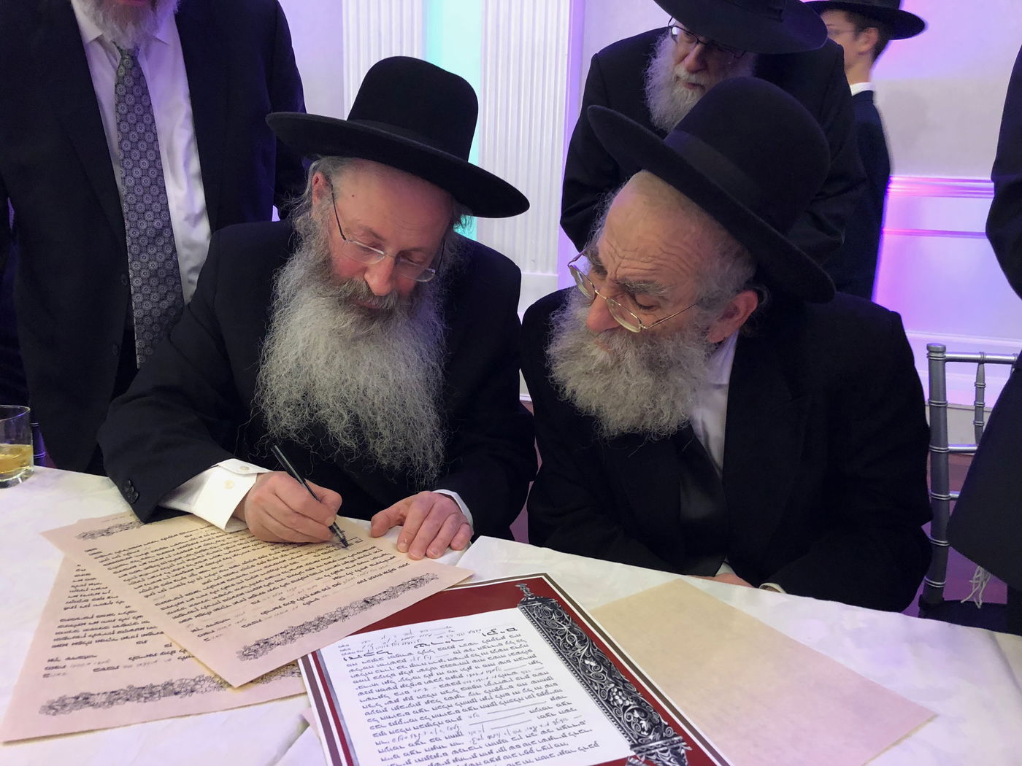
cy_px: 383
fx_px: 827
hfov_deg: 63.4
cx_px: 511
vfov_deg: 49.7
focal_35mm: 28
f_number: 1.8
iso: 80
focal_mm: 3.99
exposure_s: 1/7
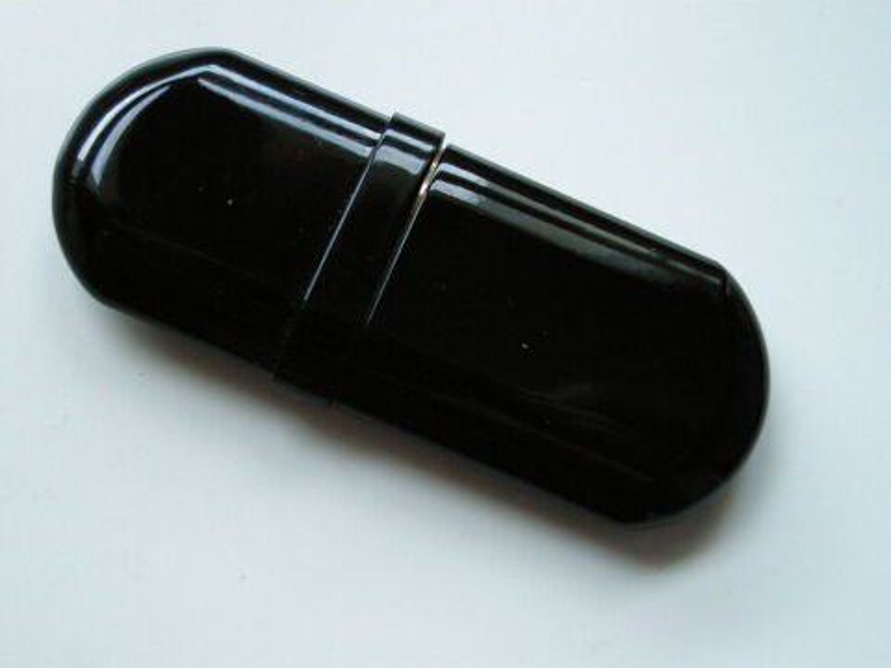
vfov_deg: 30.9
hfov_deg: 40.4
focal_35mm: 47
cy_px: 334
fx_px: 1210
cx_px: 446
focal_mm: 10.1
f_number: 3.1
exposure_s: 1/58.5
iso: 400
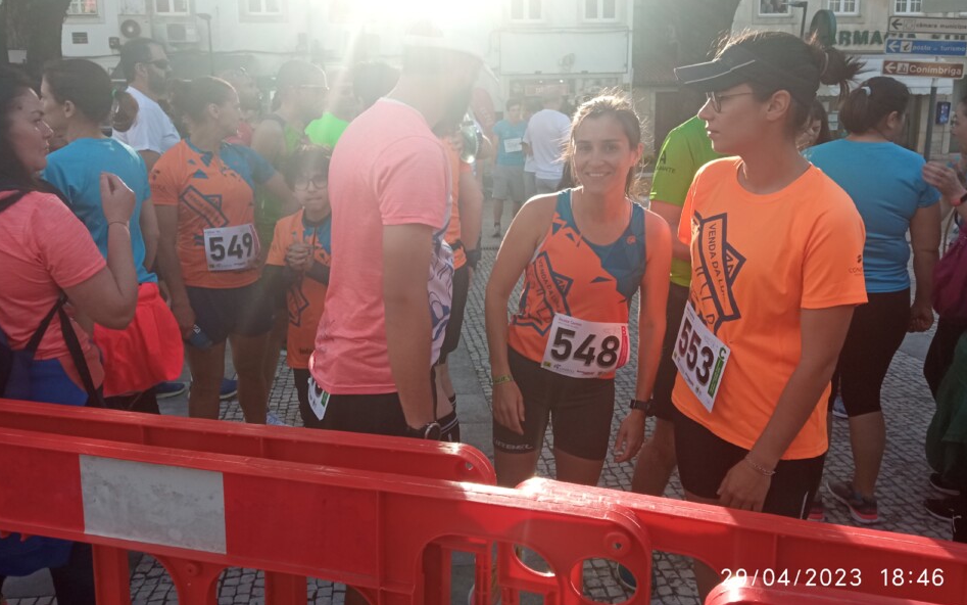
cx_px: 485
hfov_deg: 64.6
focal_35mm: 29
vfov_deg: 43.0
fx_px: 764
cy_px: 249
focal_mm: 3.79
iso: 116
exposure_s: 1/321
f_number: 2.2
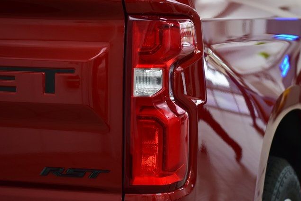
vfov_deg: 12.9
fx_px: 886
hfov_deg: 19.3
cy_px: 101
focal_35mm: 106
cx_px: 151
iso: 1600
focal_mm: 70
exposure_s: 1/125
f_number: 4
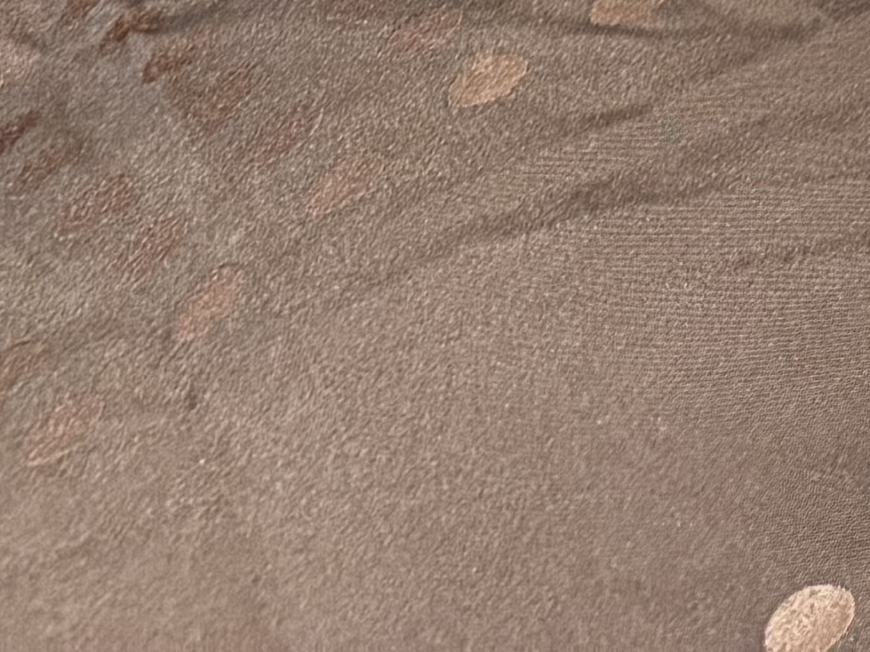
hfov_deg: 11.2
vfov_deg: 8.8
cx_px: 2235
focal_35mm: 140
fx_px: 3518
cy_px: -1247
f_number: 1.78
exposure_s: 1/60
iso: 640
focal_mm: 6.76
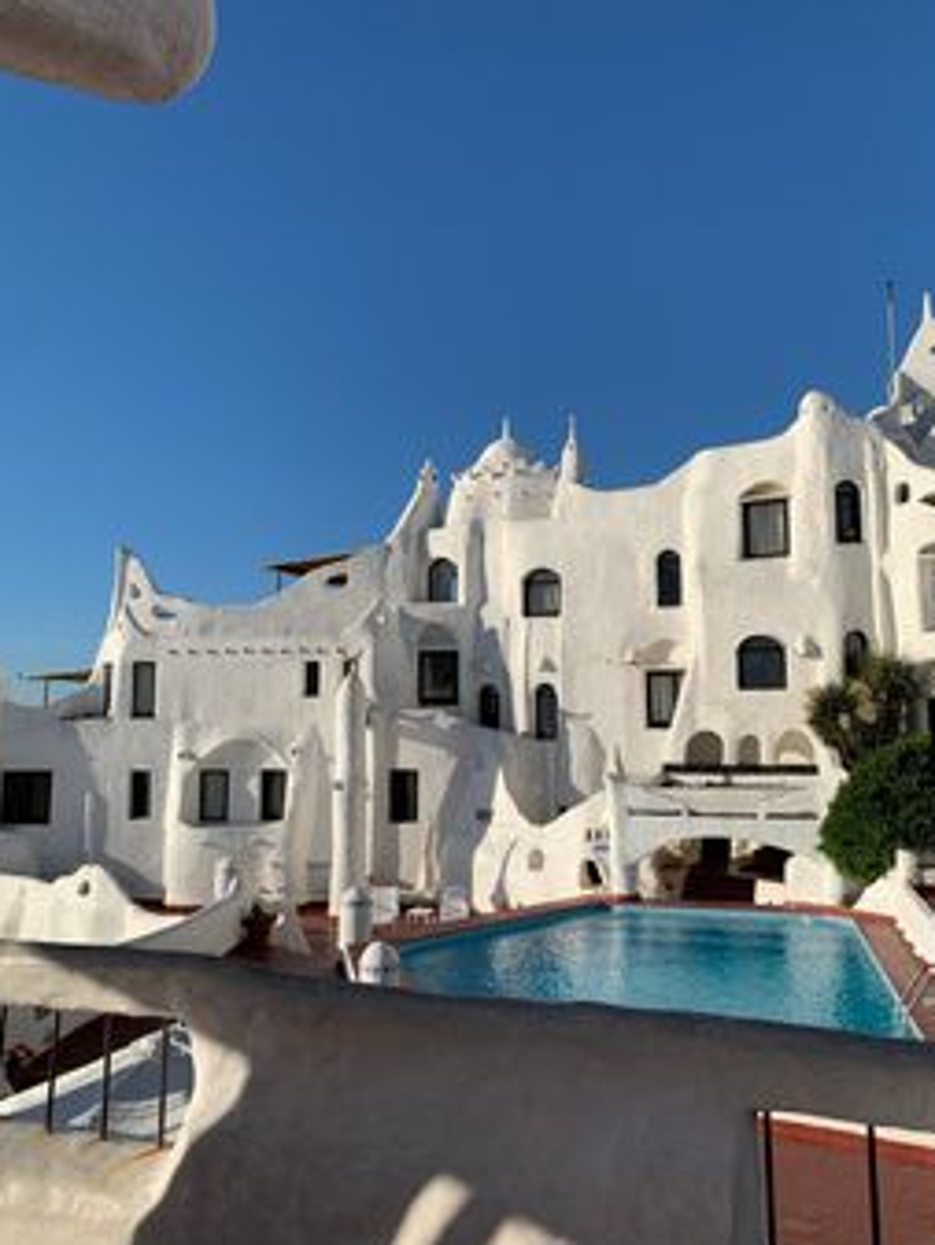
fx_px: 972
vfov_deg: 65.3
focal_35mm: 27
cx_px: 471
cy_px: 639
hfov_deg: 51.4
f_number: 1.8
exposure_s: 1/3788
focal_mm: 4.25
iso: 25
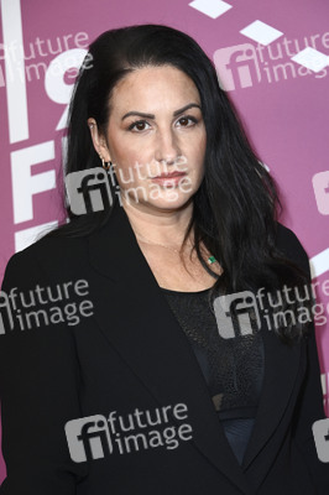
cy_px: 248
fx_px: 1346
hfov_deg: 13.9
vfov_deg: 20.8
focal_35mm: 98
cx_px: 164
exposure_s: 1/250
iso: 640
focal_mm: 98
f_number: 5.6
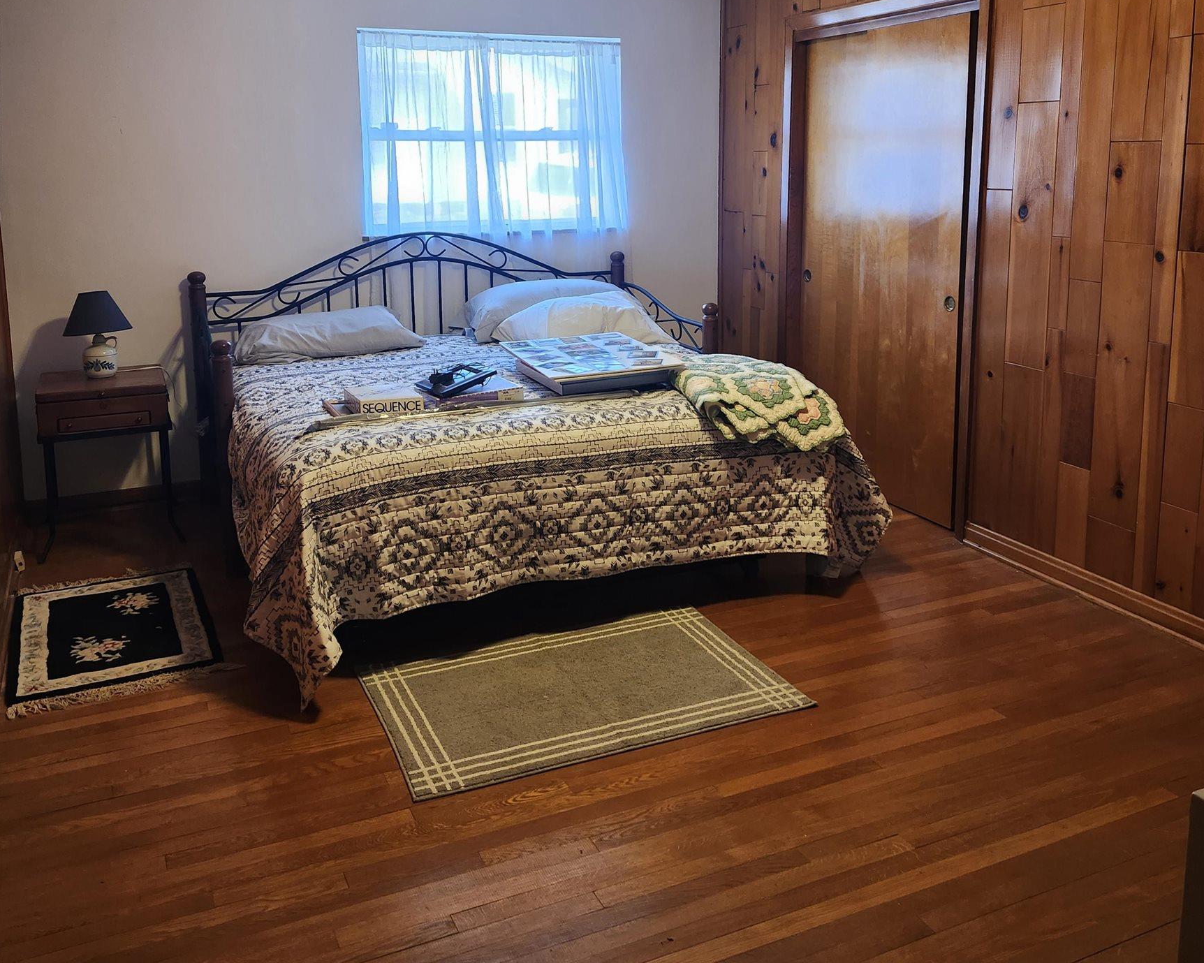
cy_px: 326
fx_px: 1069
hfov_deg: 58.8
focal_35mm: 30
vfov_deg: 47.8
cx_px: 601
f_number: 1.8
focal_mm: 5.54
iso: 320
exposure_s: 1/120
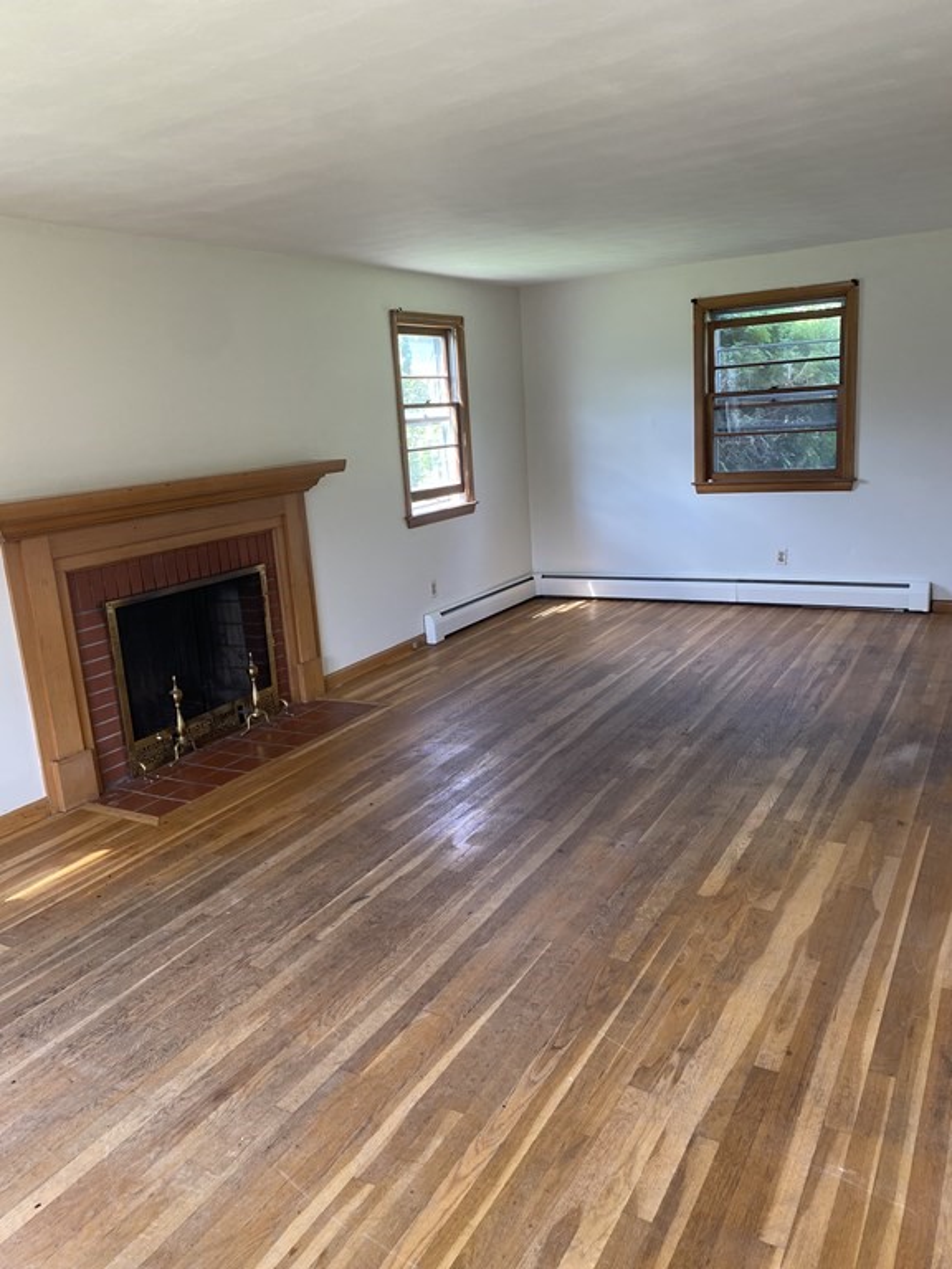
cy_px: 634
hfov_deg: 53.1
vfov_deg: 67.3
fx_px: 953
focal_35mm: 26
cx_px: 476
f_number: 1.8
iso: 100
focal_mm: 4.25
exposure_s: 1/121
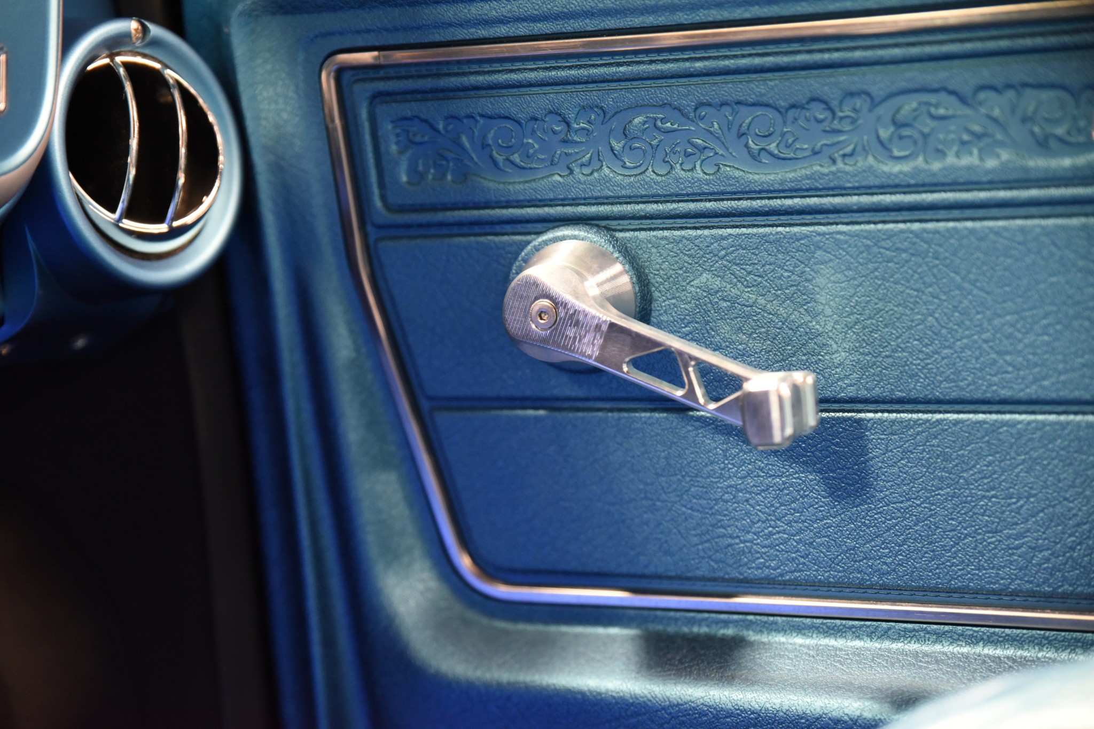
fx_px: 2127
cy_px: 364
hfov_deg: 28.8
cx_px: 547
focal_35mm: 70
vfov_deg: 19.5
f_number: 4
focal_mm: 70
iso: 2800
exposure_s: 1/80
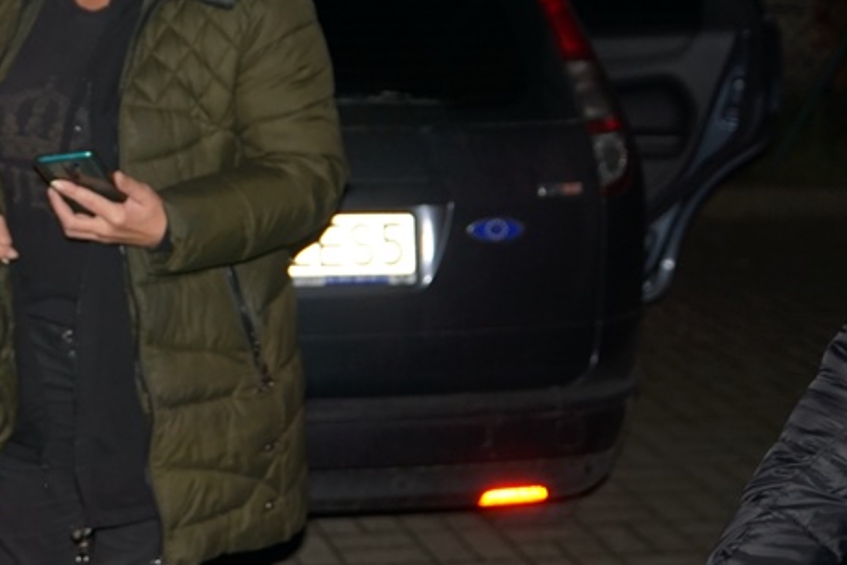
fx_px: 2047
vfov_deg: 15.5
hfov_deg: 22.4
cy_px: 29
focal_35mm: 87
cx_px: -18
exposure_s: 1/60
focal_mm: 26
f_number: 2.8
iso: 400
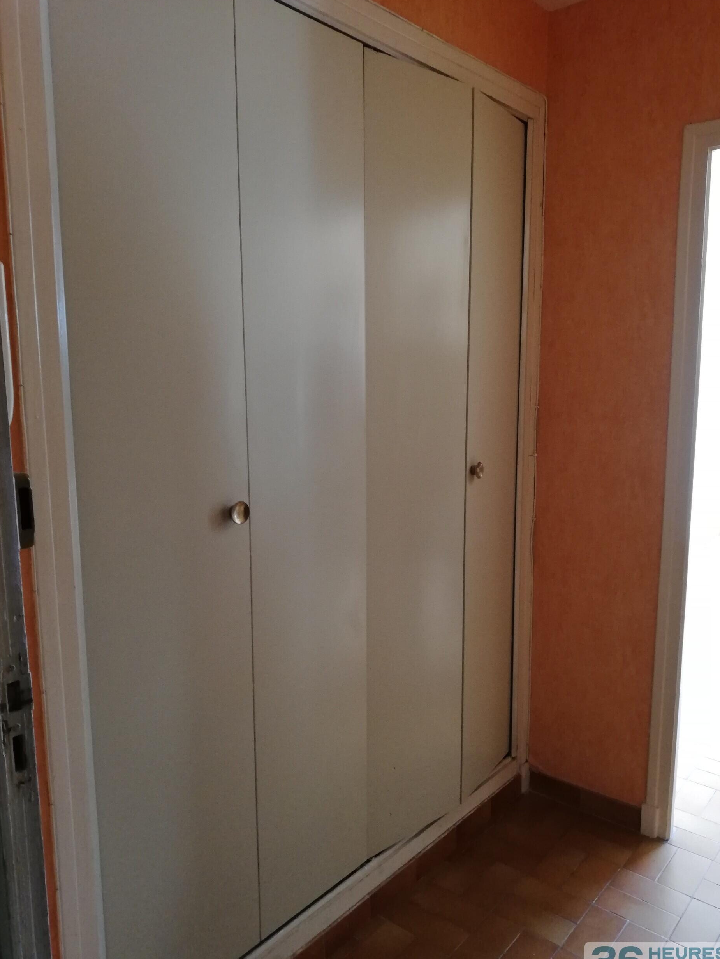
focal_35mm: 27
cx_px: 364
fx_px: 749
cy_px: 486
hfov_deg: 51.4
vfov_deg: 65.3
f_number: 2.2
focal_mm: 3.81
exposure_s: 1/33.3
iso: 400
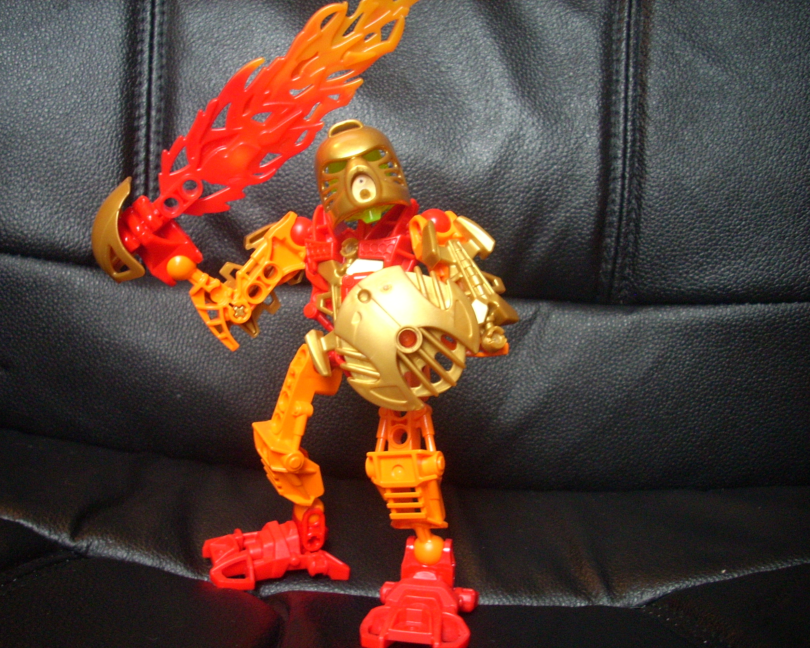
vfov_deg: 38.2
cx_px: 388
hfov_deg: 46.8
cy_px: 328
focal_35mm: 39
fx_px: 935
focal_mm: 6.2
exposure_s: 1/9.9
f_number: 2.8
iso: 200
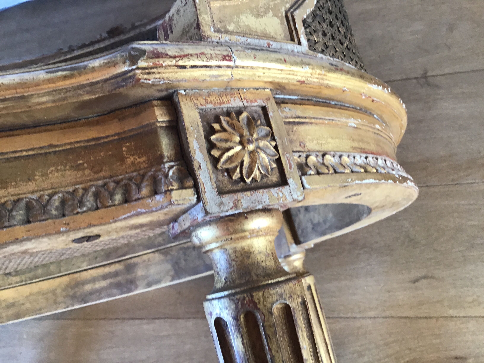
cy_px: 182
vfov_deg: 45.4
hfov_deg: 58.4
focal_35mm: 31
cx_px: 242
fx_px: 433
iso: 64
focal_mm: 3.3
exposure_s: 1/33
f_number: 2.4
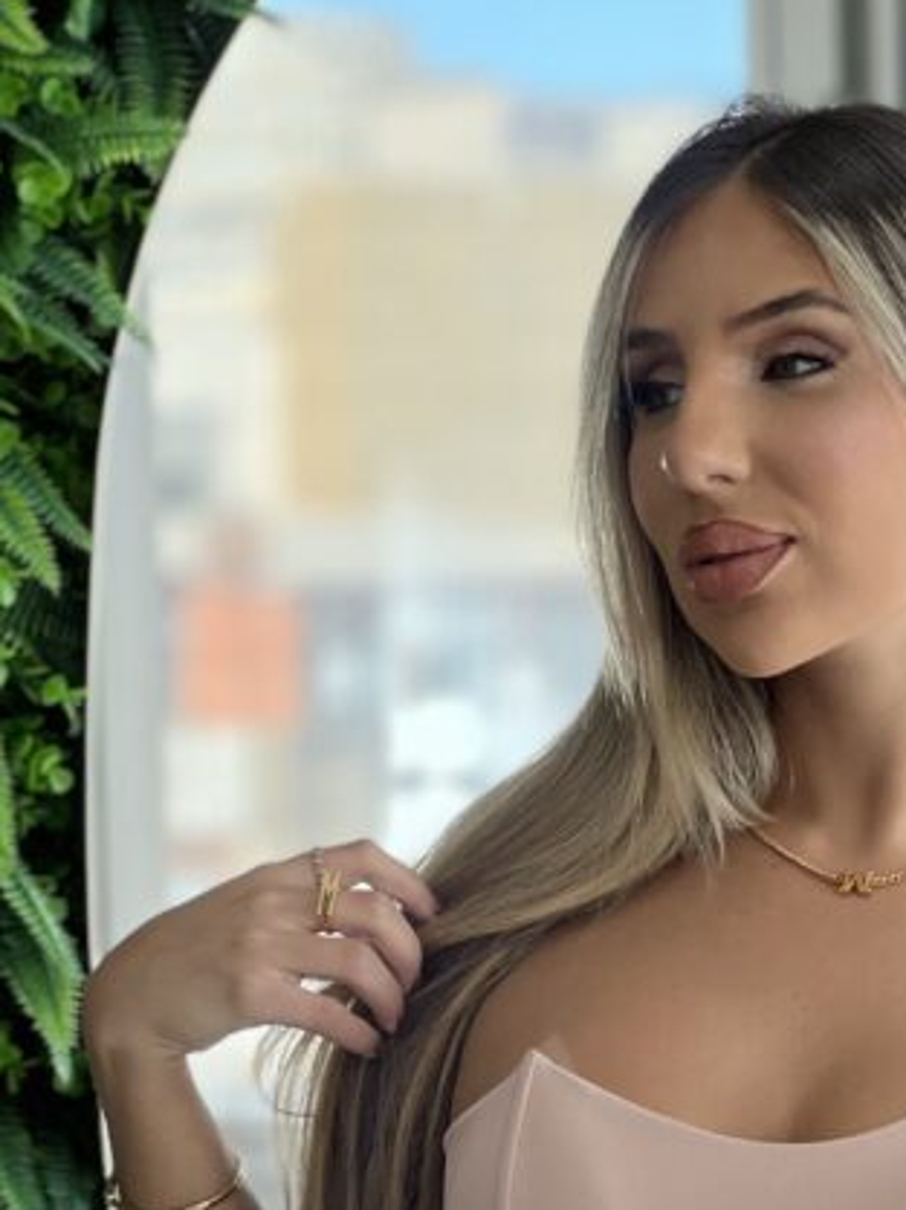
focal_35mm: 172
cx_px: 874
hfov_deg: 8.6
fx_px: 6008
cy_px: 1200
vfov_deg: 11.4
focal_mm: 9
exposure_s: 1/120
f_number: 2.8
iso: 64
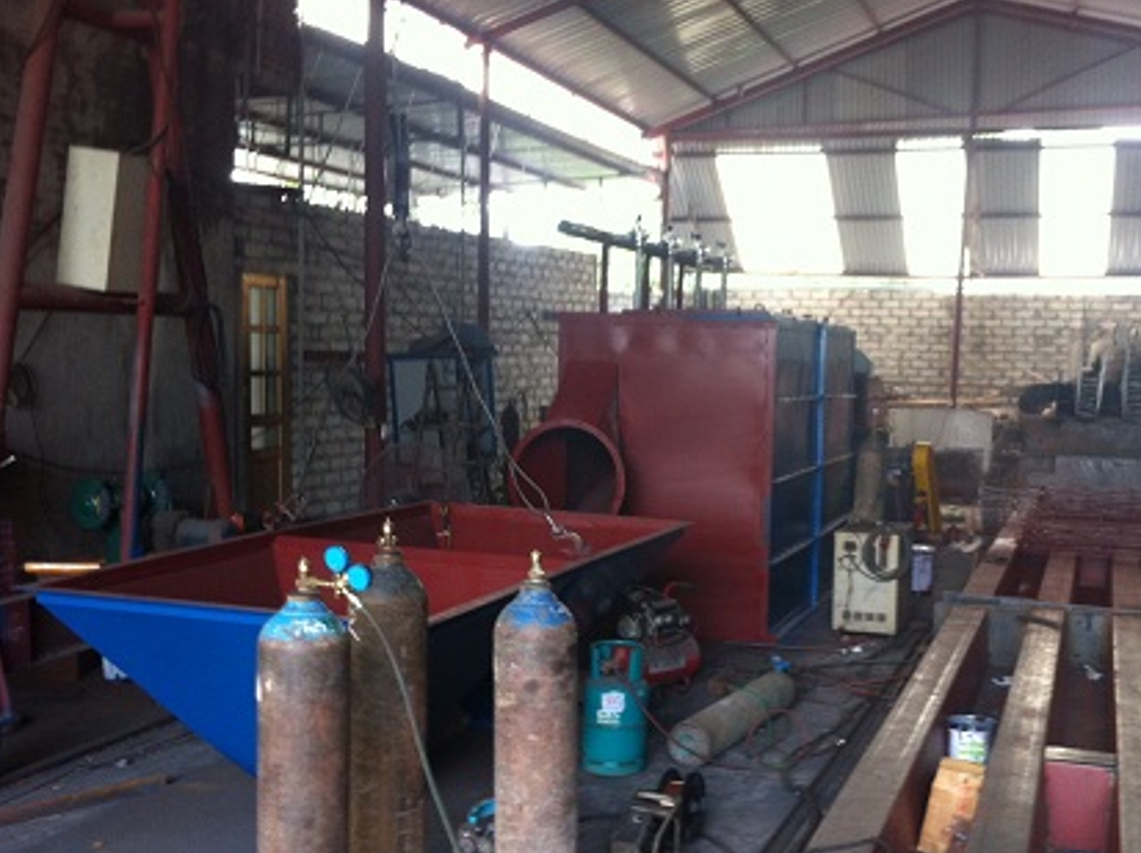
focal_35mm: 44
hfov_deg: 42.8
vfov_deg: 32.7
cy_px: 502
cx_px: 689
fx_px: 1449
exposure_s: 1/15
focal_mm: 3.85
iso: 100
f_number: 2.8
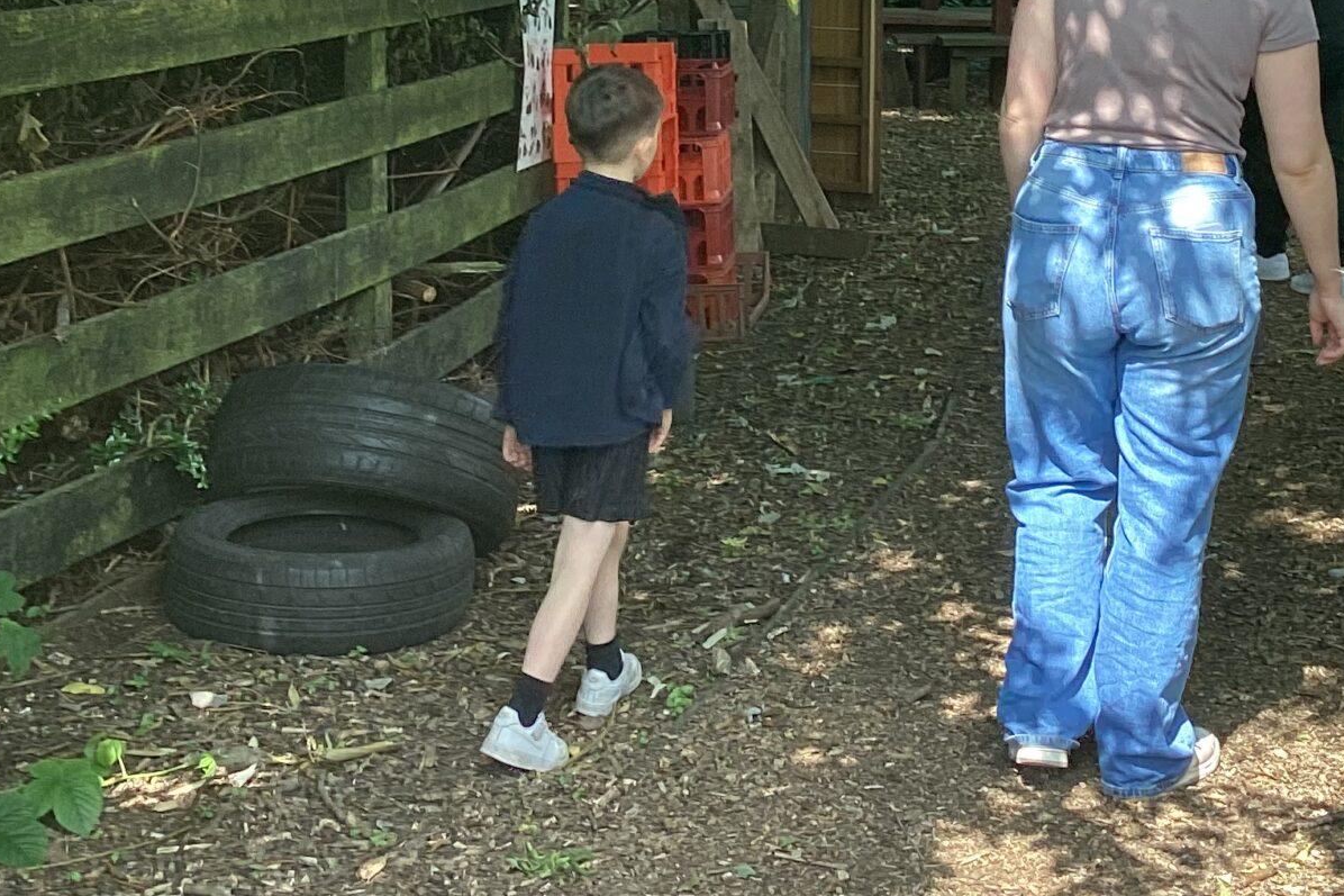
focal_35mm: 69
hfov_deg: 29.1
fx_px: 2575
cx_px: 834
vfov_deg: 19.2
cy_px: 15
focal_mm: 3.3
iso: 32
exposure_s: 1/100
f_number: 2.4
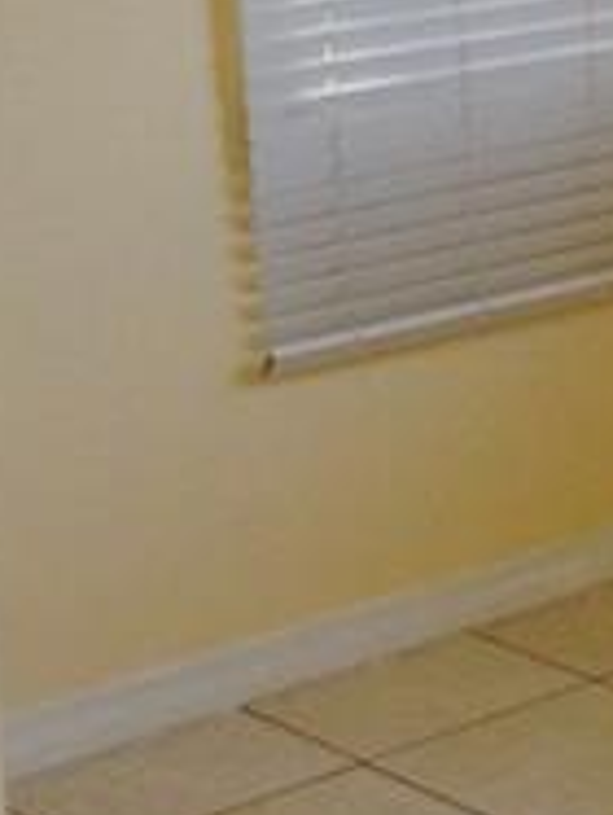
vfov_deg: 14.5
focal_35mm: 136
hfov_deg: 10.6
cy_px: 315
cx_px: 874
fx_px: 3204
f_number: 2.4
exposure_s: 1/50
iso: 40
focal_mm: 3.3
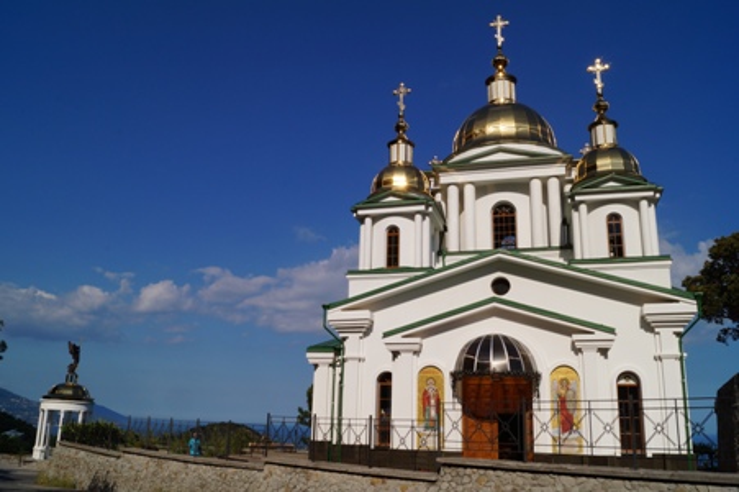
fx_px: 615
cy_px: 246
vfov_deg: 43.5
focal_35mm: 30
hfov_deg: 62.0
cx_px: 370
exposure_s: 1/160
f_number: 20
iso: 100
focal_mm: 20
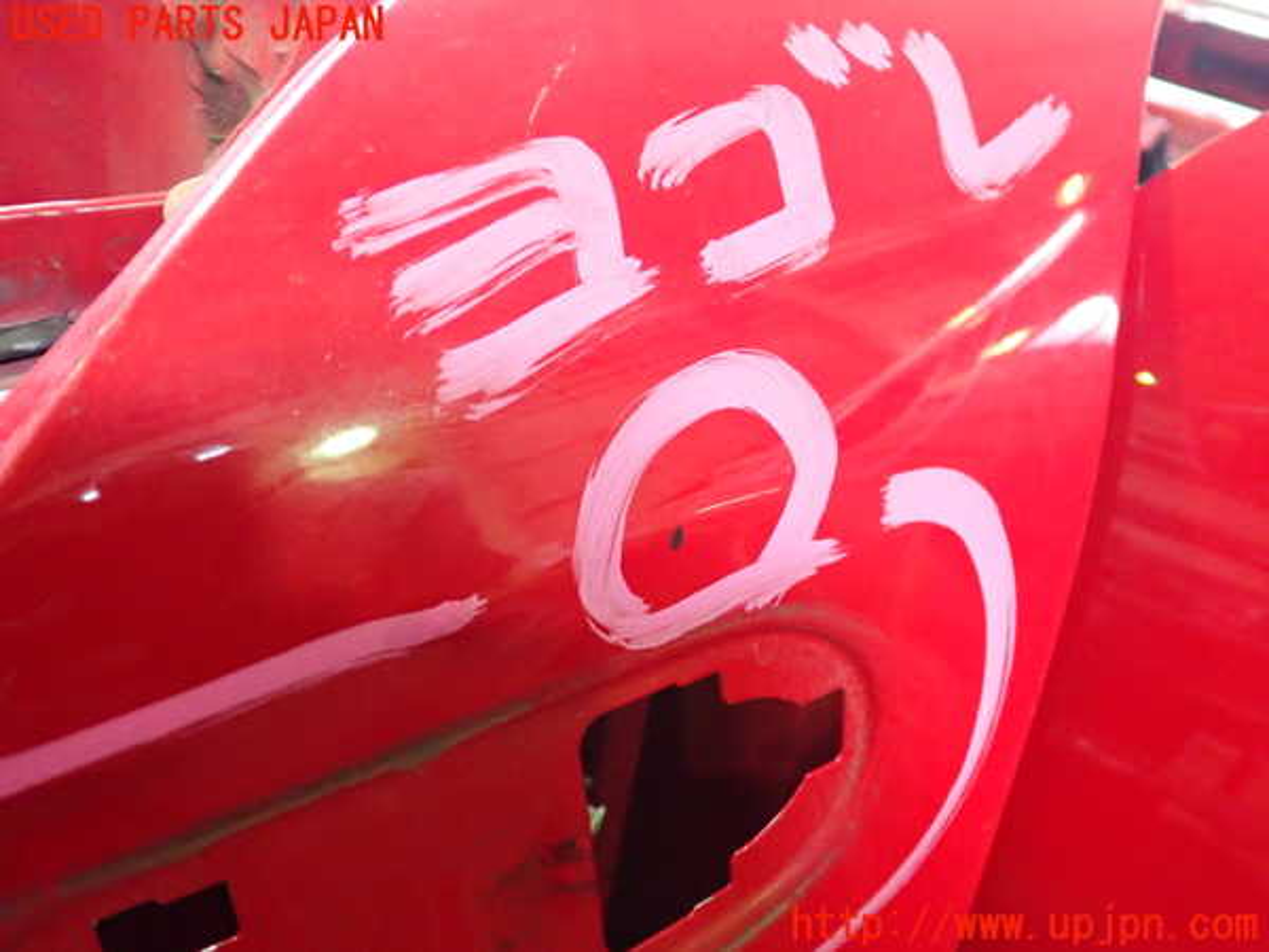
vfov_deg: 46.8
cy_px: 476
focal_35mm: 30
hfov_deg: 60.0
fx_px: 1100
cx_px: 634
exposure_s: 1/80
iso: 800
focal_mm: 5.4
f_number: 2.3
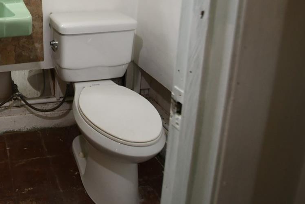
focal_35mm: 32
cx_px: 7
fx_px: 271
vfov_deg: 35.9
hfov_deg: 49.2
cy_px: -13
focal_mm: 10
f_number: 4
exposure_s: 1/60
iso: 640
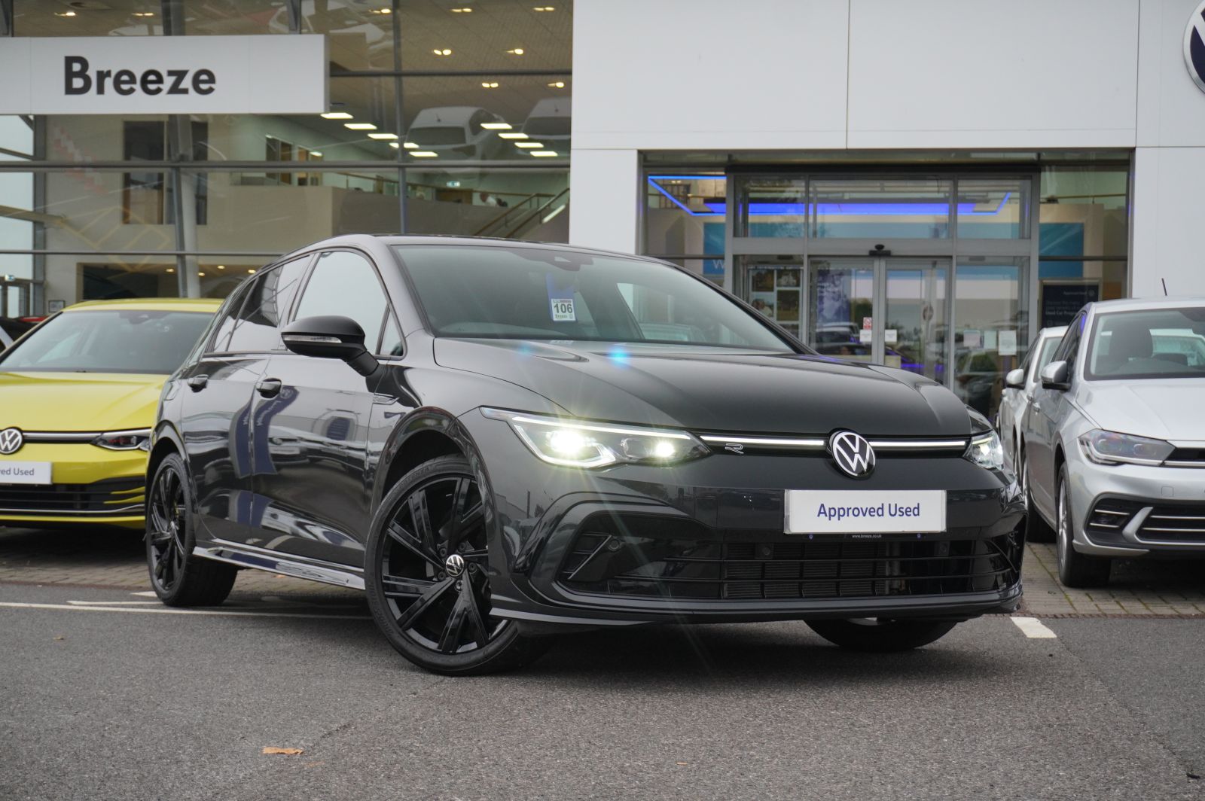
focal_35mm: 56
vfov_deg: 24.4
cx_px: 602
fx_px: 1856
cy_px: 400
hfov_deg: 36.0
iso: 800
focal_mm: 37
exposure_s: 1/160
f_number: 5.6
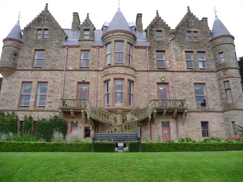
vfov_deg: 49.8
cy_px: 91
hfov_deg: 63.4
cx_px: 122
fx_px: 197
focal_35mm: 28
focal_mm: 4.7
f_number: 3.3
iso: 100
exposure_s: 1/160
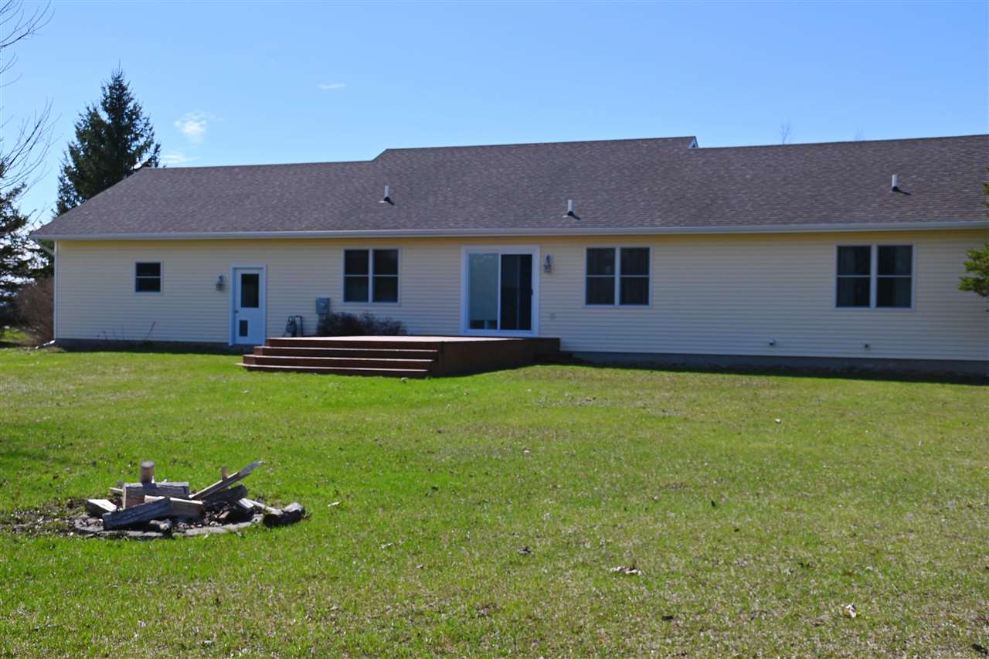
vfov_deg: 29.9
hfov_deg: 43.6
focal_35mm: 45
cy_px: 330
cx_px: 494
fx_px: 1236
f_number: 8
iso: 100
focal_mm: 30
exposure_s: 1/500
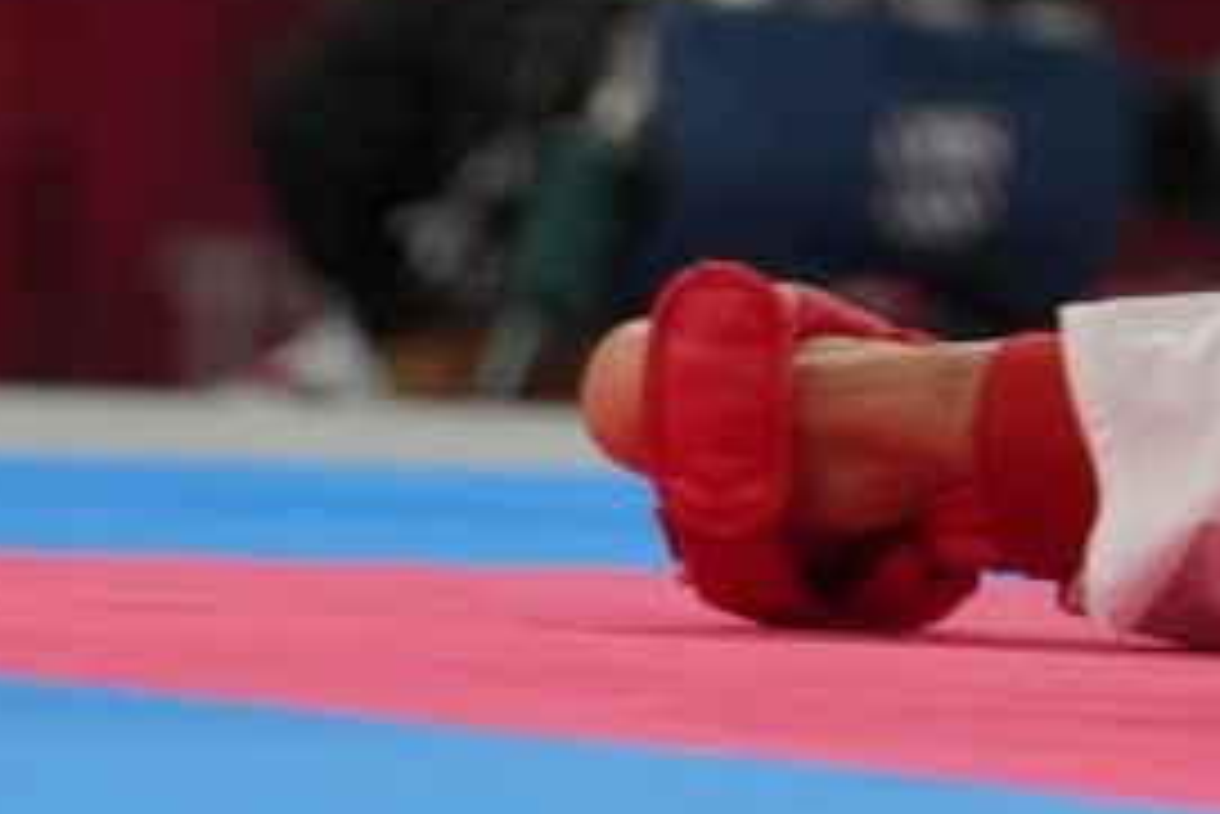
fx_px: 37635
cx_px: 1855
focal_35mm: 1110
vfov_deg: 1.2
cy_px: -1471
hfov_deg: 1.9
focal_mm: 167
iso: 500
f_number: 2.8
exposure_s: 1/1000
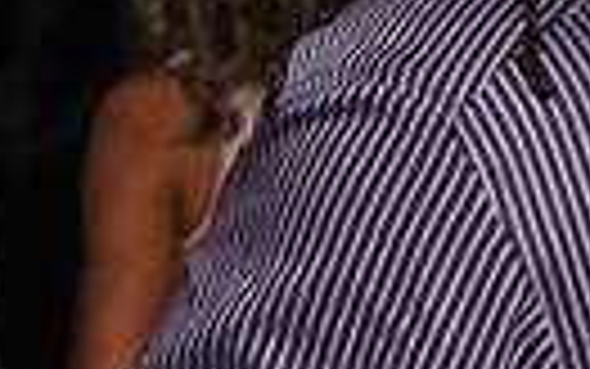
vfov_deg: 5.2
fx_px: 3989
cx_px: 1063
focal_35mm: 248
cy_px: -356
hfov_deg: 8.2
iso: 1600
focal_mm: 58
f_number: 6.7
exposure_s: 1/250
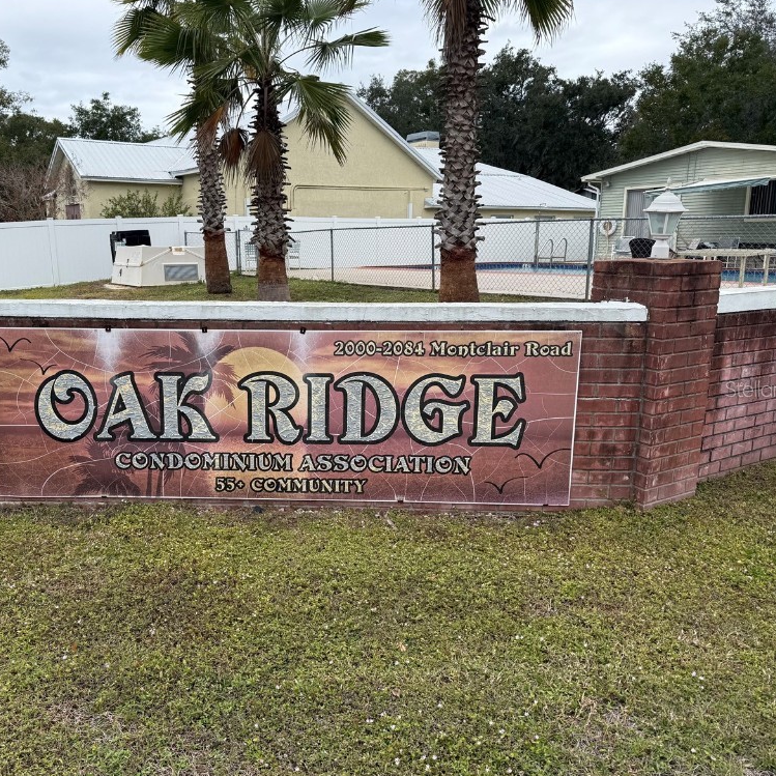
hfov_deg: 55.0
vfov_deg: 55.6
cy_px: 389
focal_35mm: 29
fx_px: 736
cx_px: 292
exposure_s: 1/1855
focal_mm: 6.76
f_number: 1.78
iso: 80
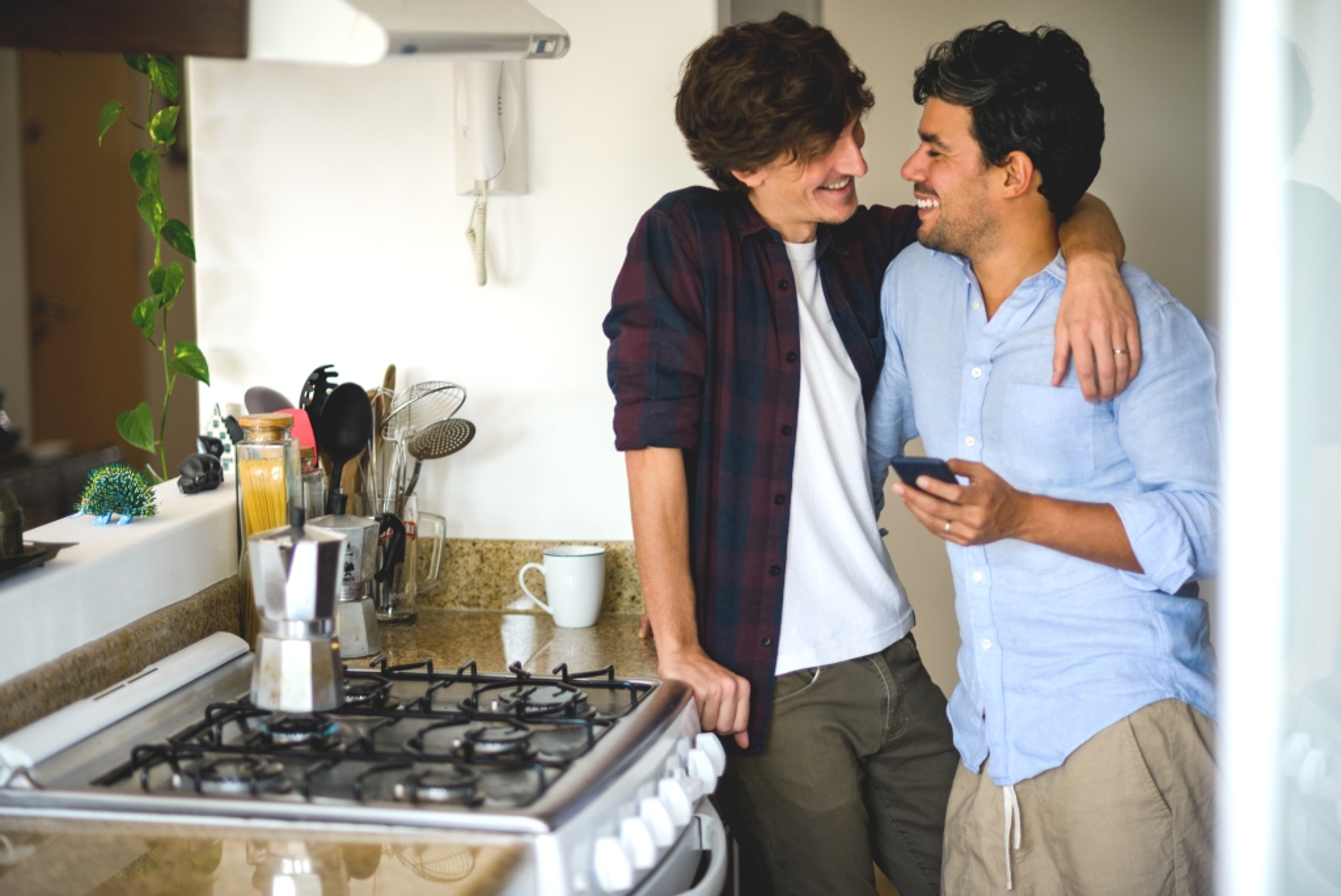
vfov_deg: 16.1
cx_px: 670
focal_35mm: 85
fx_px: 3168
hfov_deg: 23.9
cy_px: 448
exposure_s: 1/400
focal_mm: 85
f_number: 1.8
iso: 200
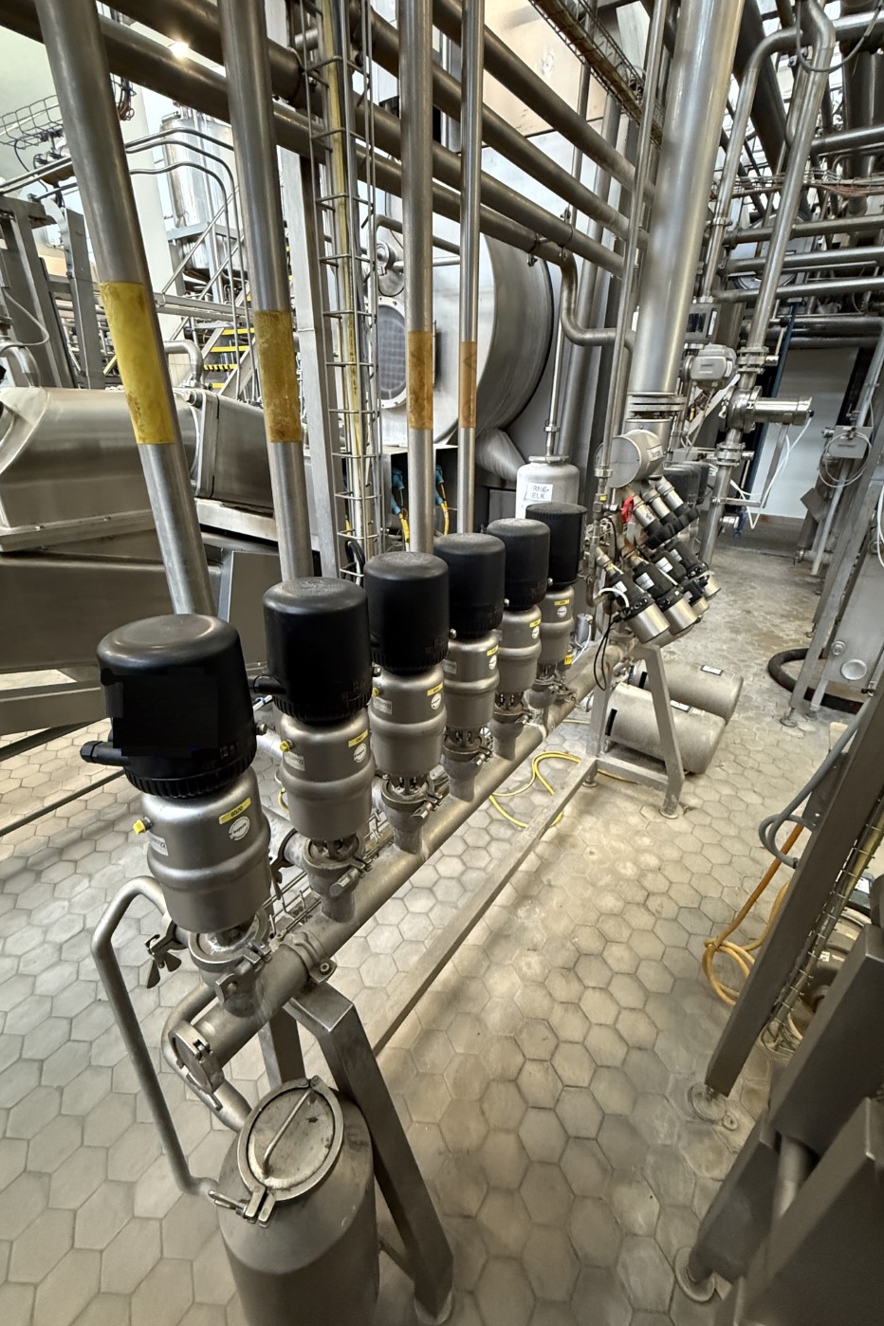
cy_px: 673
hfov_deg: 77.3
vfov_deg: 100.4
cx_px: 451
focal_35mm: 15
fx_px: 552
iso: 1000
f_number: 2.2
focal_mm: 2.22
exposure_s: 1/50
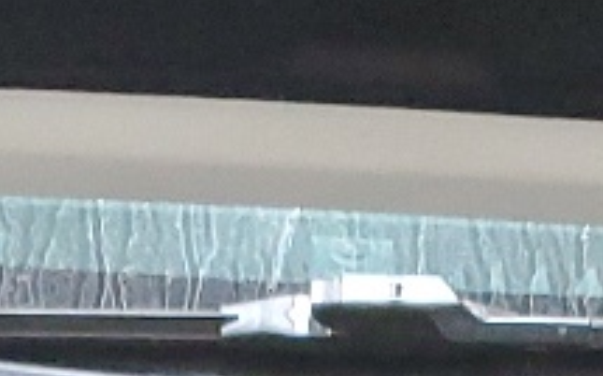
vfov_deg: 5.8
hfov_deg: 10.2
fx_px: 3366
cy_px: 1313
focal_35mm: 205
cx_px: 348
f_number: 1.5
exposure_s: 1/40
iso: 293
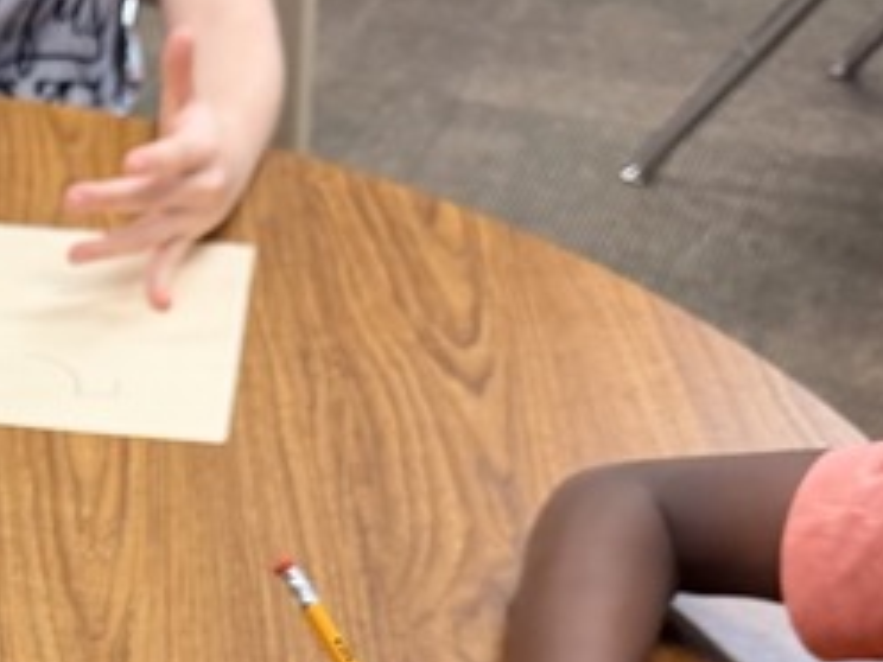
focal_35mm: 99
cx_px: -459
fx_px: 2525
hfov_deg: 17.7
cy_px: 890
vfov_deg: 14.3
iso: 200
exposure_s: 1/120
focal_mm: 6.76
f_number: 1.78
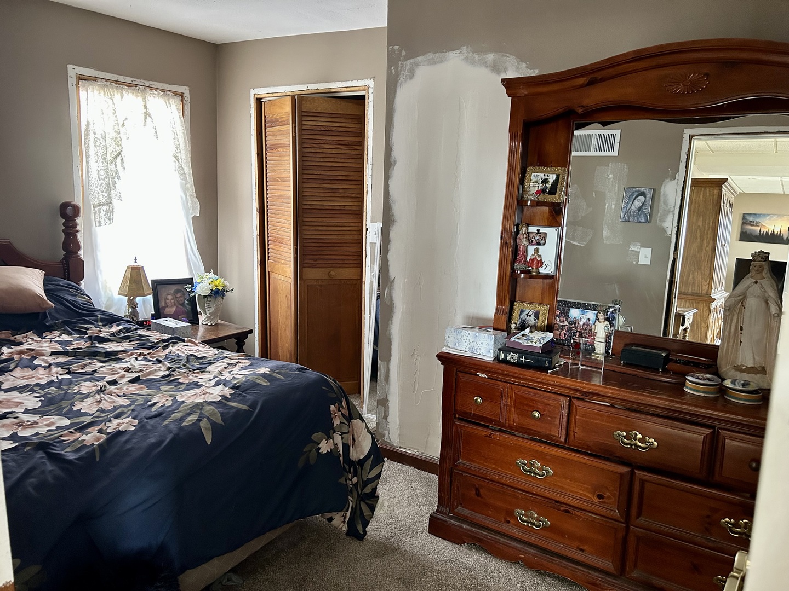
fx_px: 593
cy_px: 296
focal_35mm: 26
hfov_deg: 67.3
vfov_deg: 53.1
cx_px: 394
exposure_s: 1/60
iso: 400
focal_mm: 5.7
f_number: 1.5
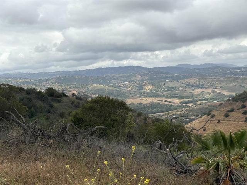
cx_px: 124
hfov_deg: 36.8
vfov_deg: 28.0
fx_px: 371
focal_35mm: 52
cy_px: 92
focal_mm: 5.96
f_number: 1.6
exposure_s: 1/2075
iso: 32
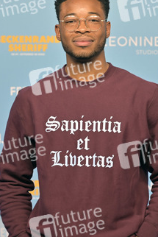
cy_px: 115
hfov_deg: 15.7
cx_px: 89
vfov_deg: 23.4
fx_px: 572
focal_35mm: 87
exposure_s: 1/100
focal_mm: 70
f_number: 4
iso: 160
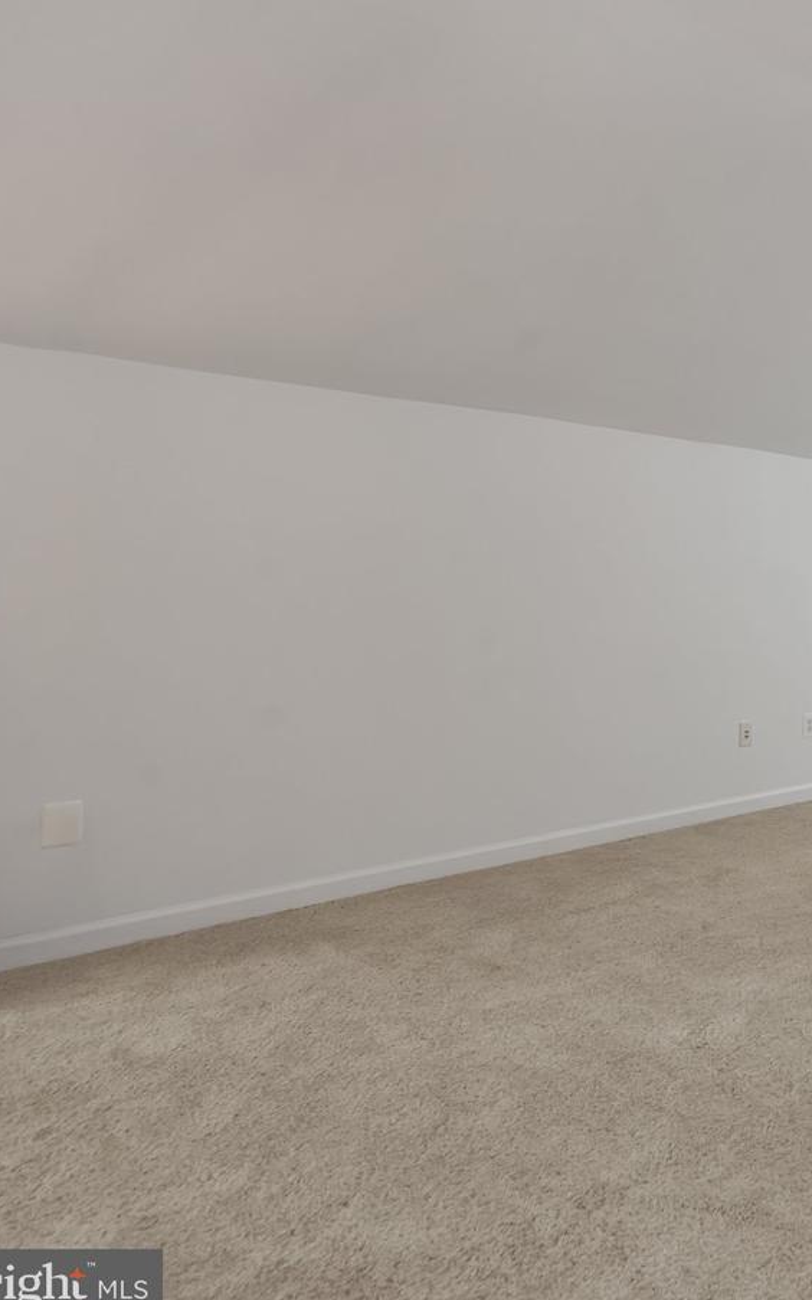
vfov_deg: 70.4
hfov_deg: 36.6
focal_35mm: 26
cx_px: 975
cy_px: 632
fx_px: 921
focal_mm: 16
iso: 500
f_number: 8
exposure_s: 1/10
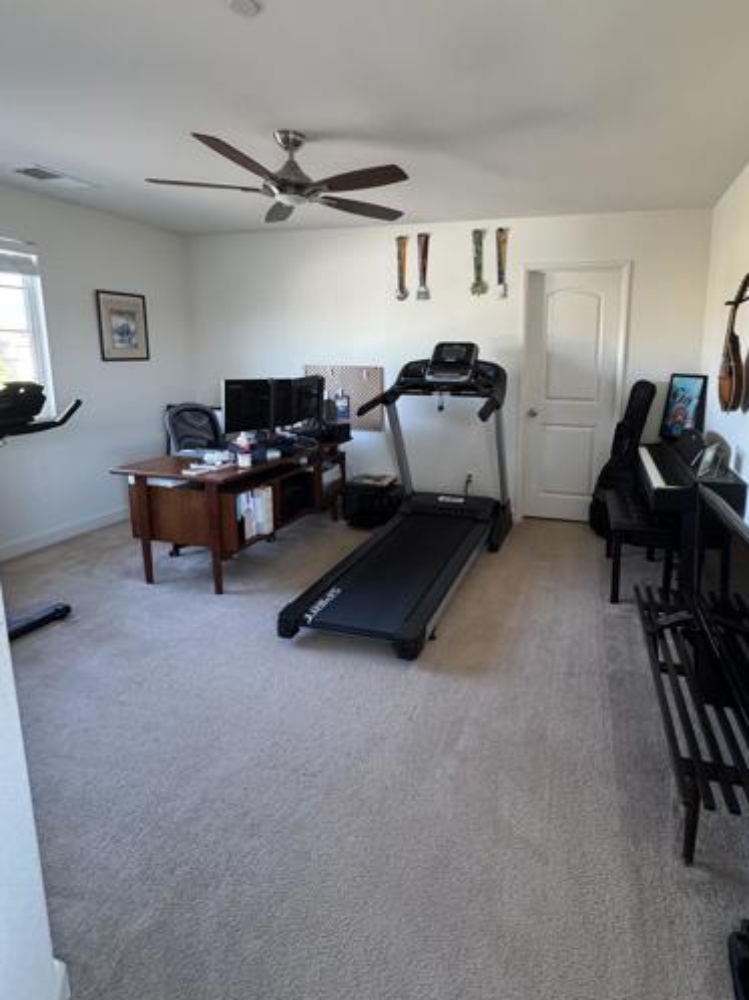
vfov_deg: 87.3
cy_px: 434
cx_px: 466
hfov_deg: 70.5
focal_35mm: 18
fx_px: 520
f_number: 2.2
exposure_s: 1/88
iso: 320
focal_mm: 2.22
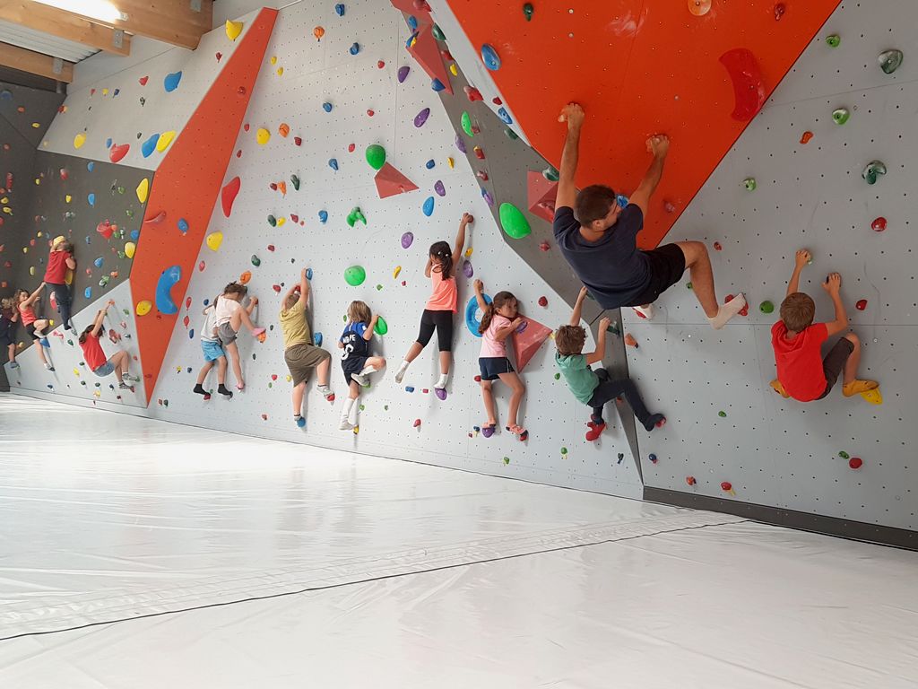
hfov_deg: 67.3
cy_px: 344
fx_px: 690
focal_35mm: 26
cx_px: 459
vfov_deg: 53.1
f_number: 1.7
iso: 40
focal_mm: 4.2
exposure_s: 1/50
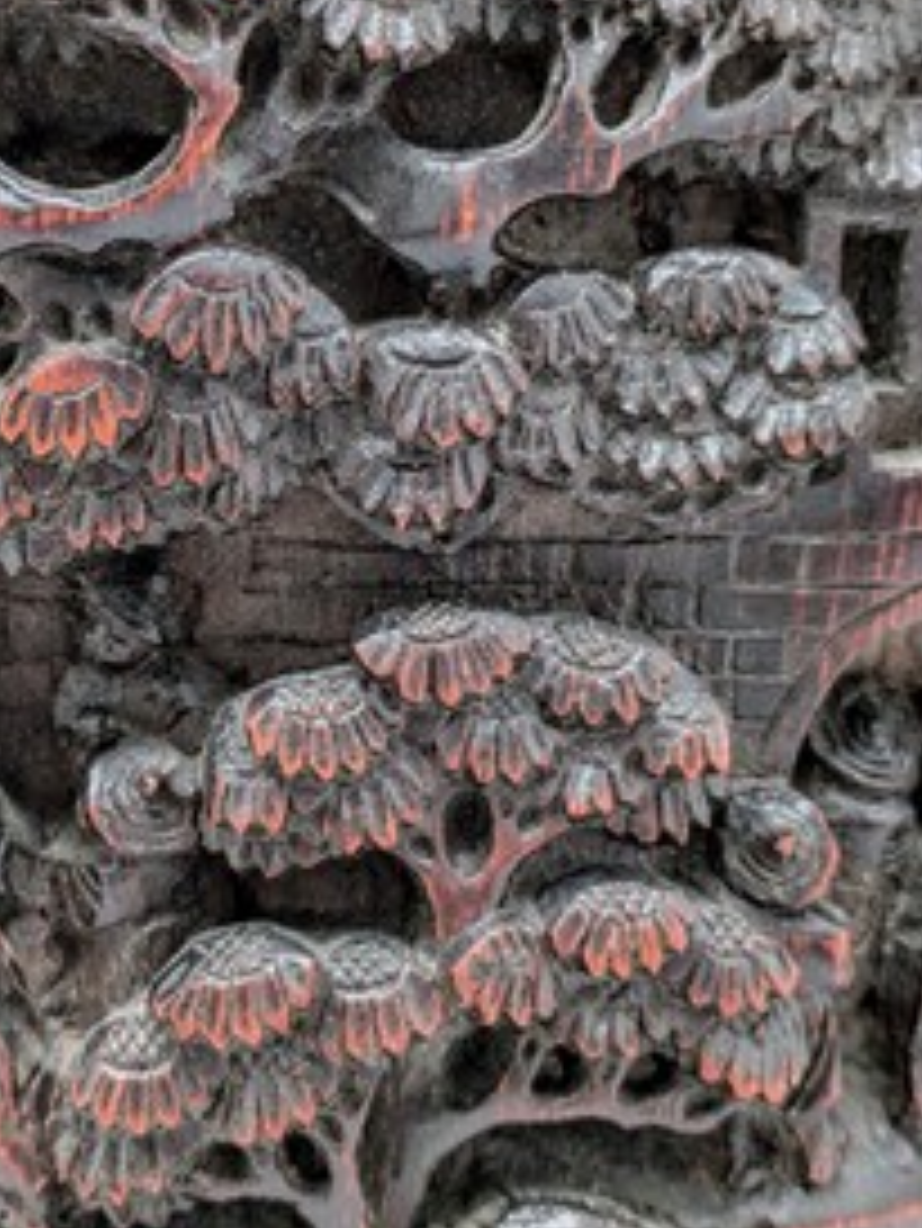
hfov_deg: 17.6
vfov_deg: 23.2
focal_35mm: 84
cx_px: 355
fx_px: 2981
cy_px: 486
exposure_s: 1/161
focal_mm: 5.43
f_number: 1.89
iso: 62
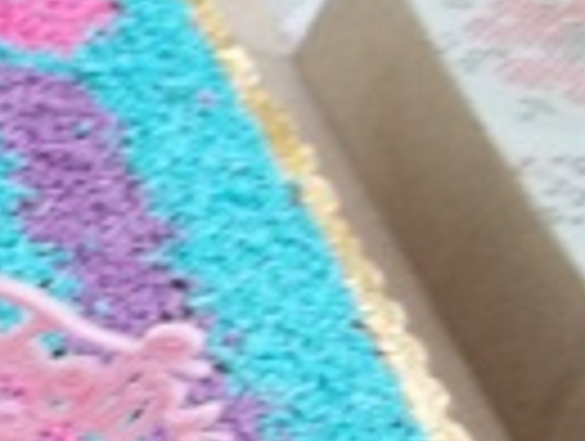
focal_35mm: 162
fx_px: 2743
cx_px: -666
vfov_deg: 9.1
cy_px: 495
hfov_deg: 10.9
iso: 78
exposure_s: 1/30
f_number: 3.3
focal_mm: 5.9
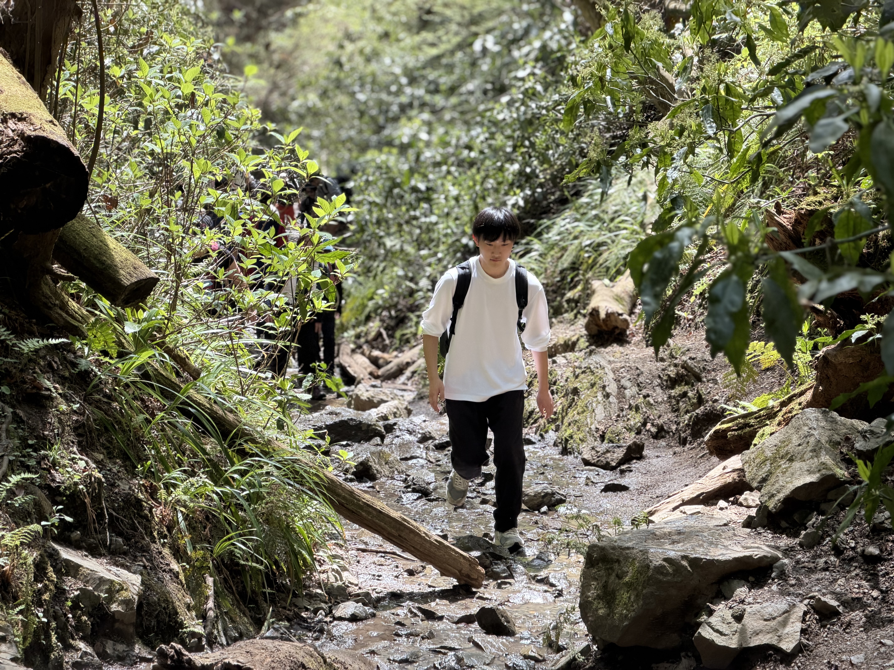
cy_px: 335
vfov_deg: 14.8
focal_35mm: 100
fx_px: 2583
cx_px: 447
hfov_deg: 19.6
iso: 50
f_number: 2.8
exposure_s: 1/138
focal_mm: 16.89
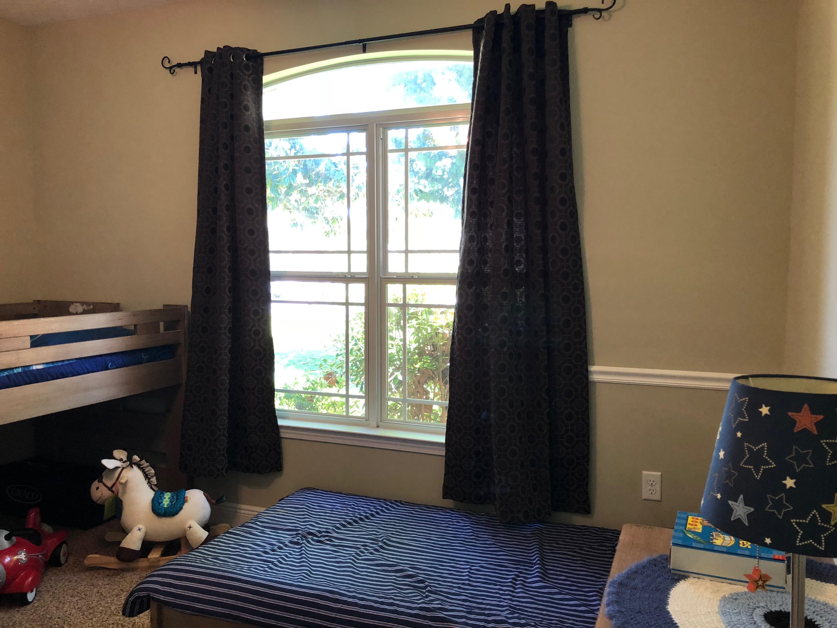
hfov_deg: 63.4
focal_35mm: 28
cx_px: 418
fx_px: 677
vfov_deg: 49.7
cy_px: 314
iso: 40
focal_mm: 4
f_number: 1.8
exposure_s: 1/17
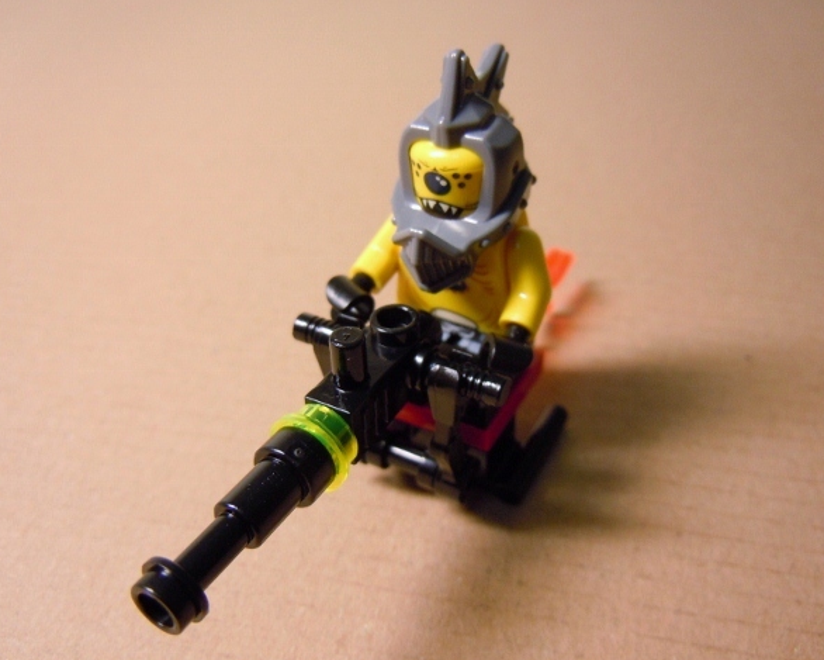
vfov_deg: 45.8
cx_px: 426
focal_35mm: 32
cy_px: 335
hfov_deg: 55.6
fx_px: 781
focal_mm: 5.4
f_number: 3.5
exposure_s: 1/50
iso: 400
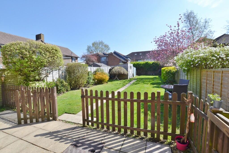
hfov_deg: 100.4
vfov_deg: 77.3
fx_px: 95
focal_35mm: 15
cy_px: 76
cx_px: 114
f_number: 7.1
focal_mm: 10
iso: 100
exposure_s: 1/200
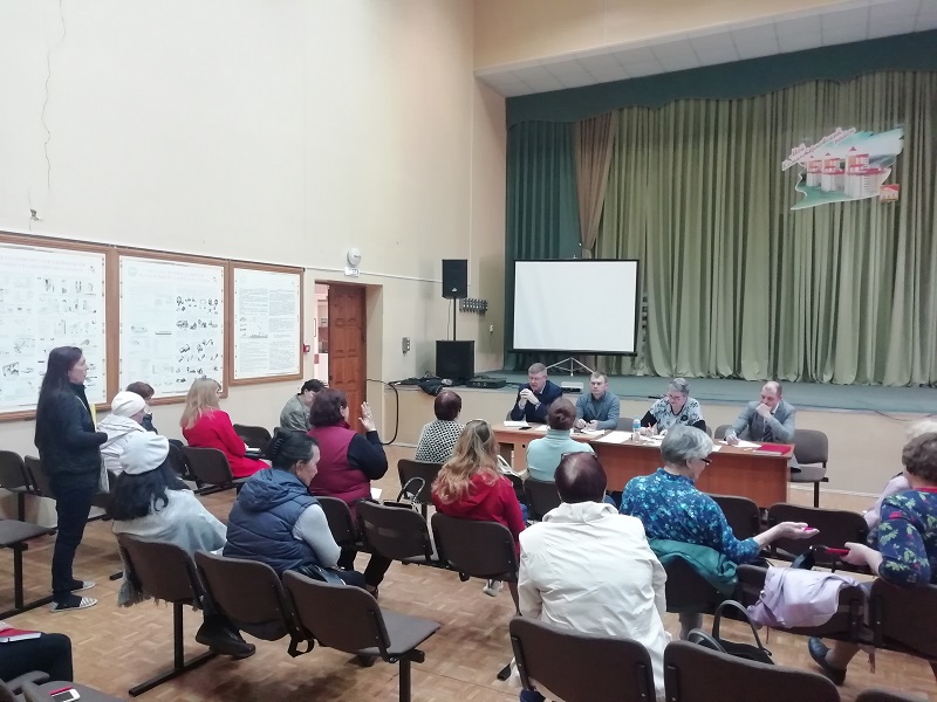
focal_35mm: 26
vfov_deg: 53.1
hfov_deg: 67.3
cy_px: 351
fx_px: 704
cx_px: 468
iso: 400
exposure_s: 1/25
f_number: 2.2
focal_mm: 3.46
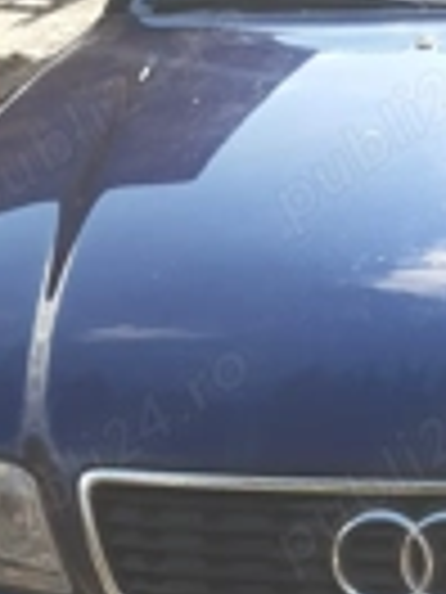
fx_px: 1357
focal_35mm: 79
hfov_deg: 17.5
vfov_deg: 24.1
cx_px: 577
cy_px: 531
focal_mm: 3.92
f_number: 1.7
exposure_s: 1/539
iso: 40
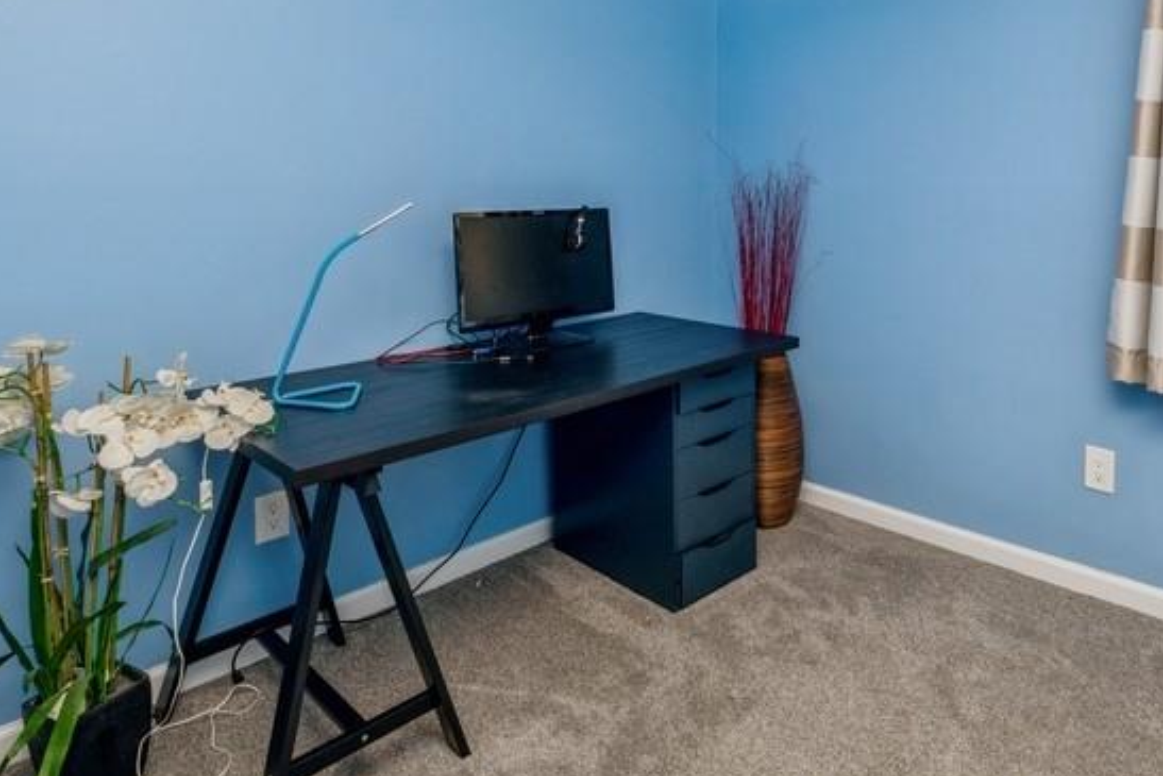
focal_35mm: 23
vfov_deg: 53.2
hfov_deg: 74.6
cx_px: 736
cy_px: 217
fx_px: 743
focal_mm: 14
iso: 200
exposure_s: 1/10
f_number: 11
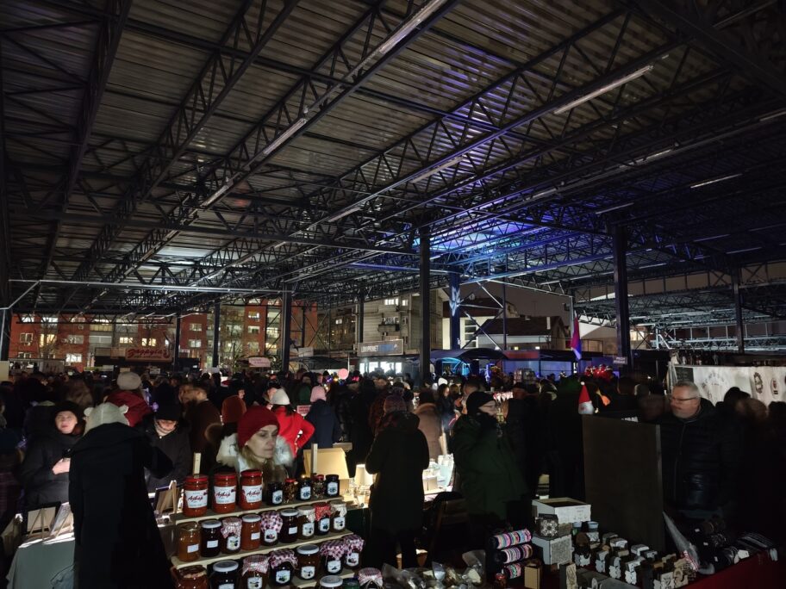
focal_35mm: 23
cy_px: 294
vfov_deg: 58.9
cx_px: 393
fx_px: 522
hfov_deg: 73.9
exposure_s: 1/6.25
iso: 5000
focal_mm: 6.55
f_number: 1.6
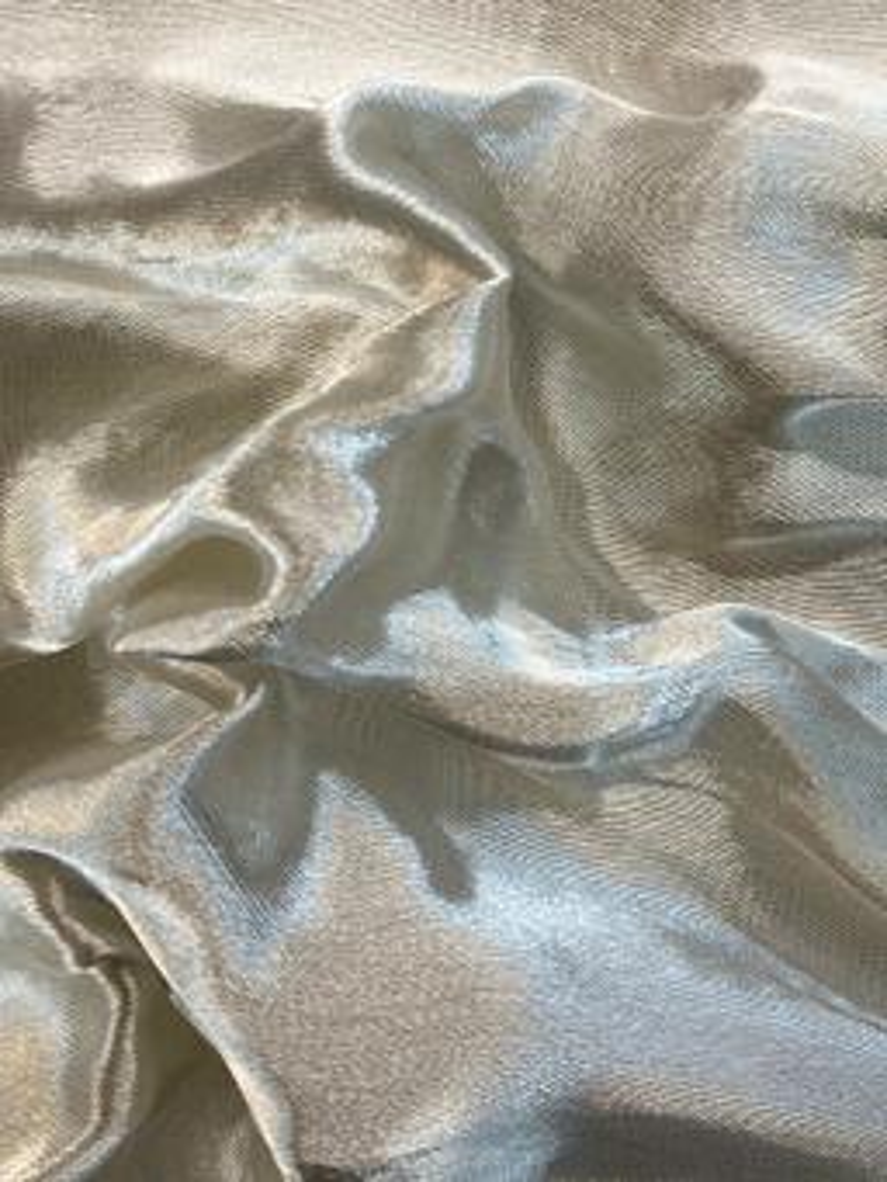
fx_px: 888
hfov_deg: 53.1
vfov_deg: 67.3
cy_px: 591
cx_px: 444
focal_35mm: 26
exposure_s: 1/120
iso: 80
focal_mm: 5.7
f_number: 1.5
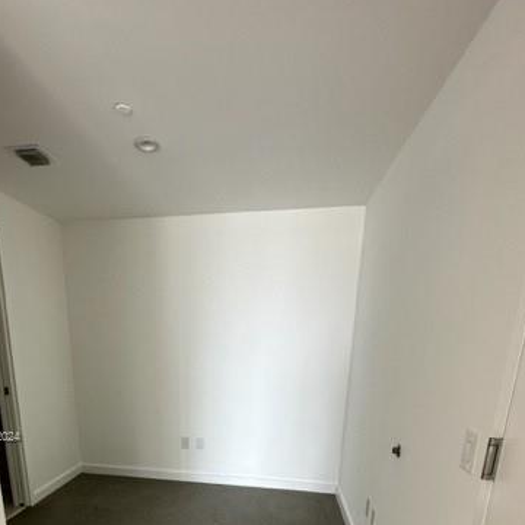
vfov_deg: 62.3
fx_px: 377
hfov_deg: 68.7
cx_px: 203
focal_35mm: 22
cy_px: 438
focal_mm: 2.22
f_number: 2.2
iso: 160
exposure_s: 1/120
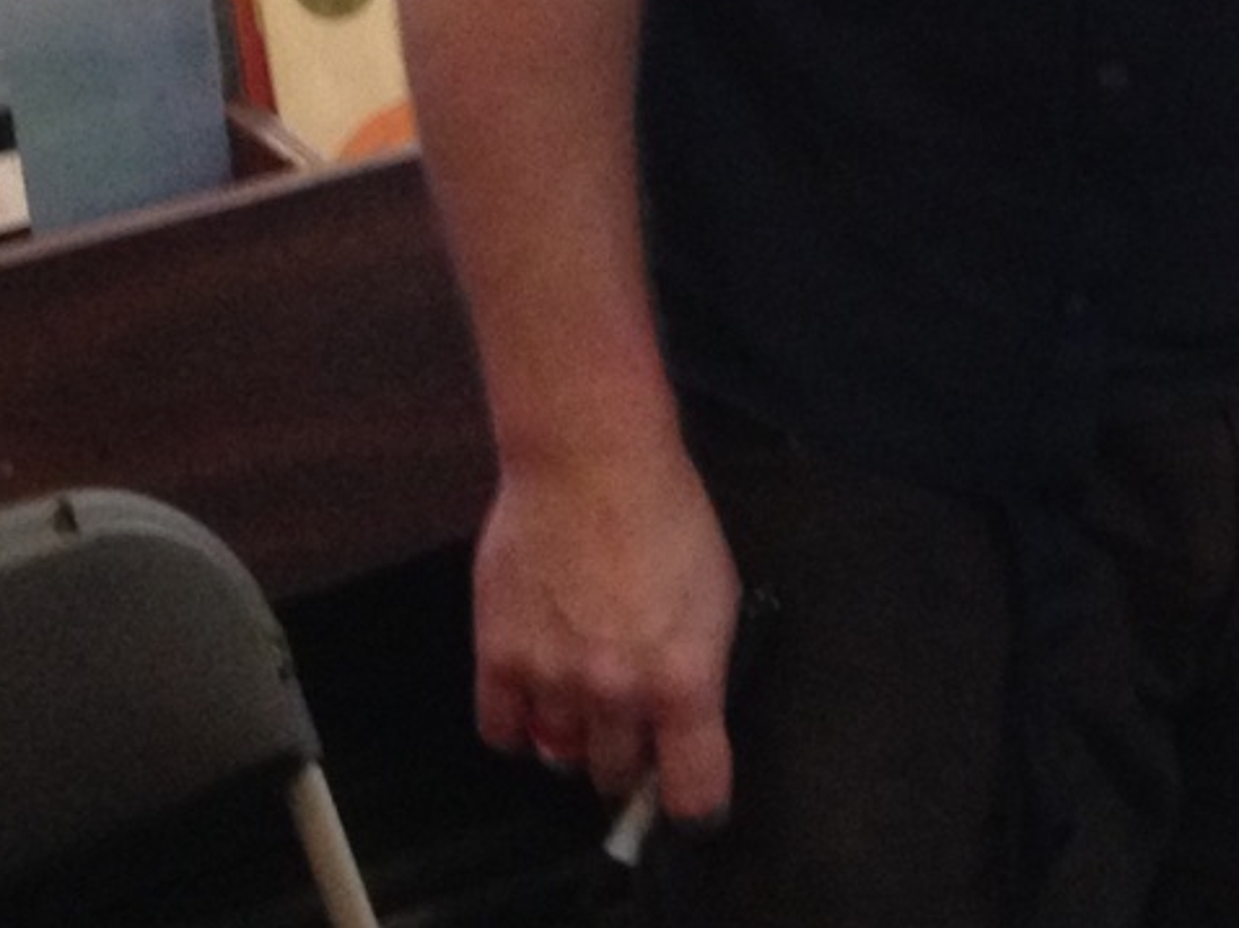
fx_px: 5366
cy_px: -578
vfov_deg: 9.5
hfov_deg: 12.6
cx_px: 1750
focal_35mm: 150
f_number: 2.4
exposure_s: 1/20
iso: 200
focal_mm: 4.28
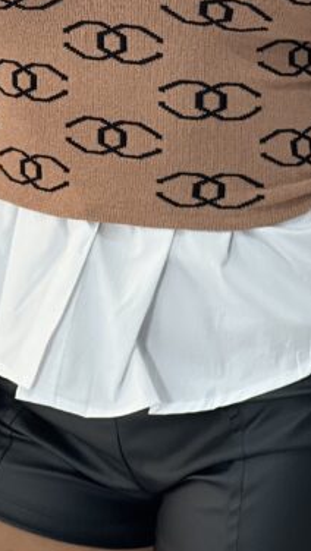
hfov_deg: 5.8
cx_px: 154
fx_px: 3044
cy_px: -8
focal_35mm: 208
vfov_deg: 10.3
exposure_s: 1/120
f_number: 2.8
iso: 100
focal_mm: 9
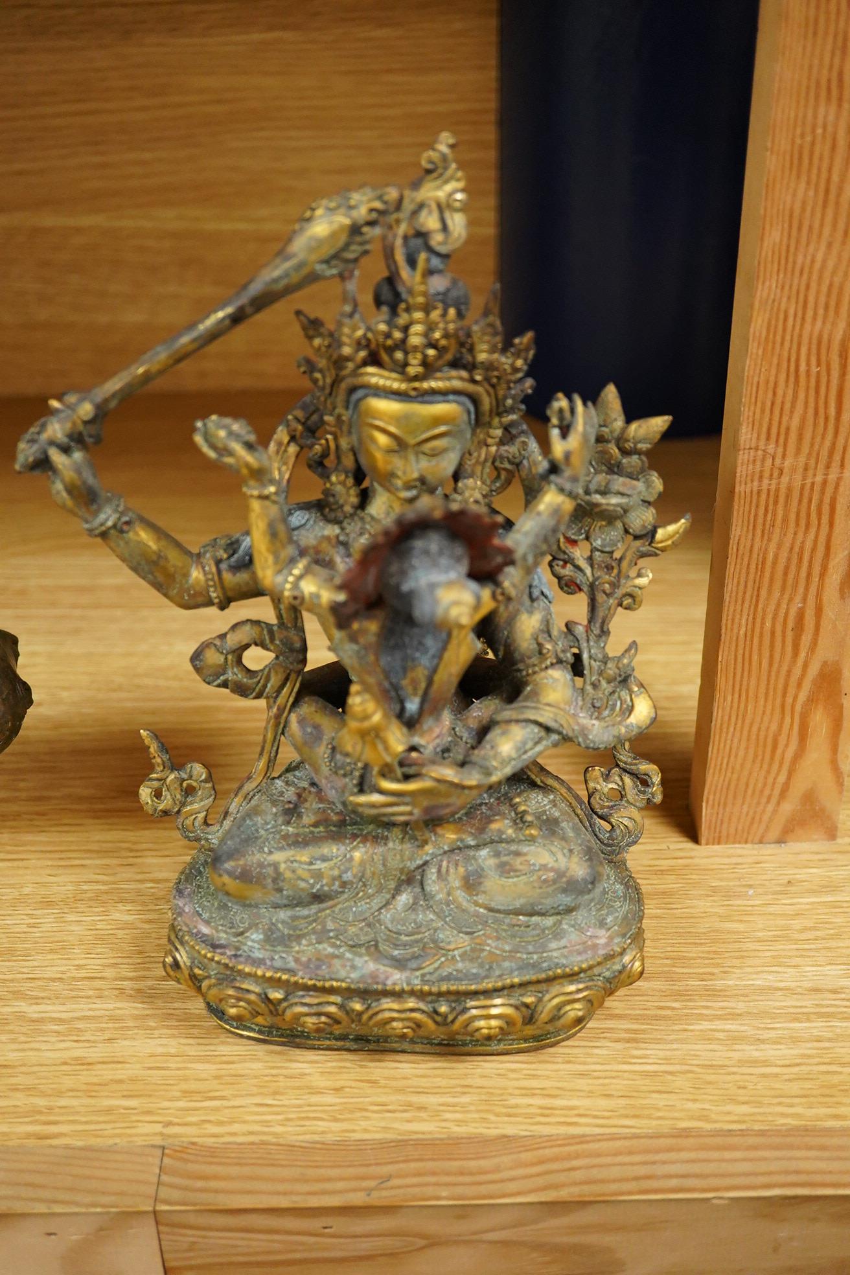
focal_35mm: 45
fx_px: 1594
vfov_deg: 43.6
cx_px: 425
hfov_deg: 29.9
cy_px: 638
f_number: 3.5
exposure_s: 1/320
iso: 2500
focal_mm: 30
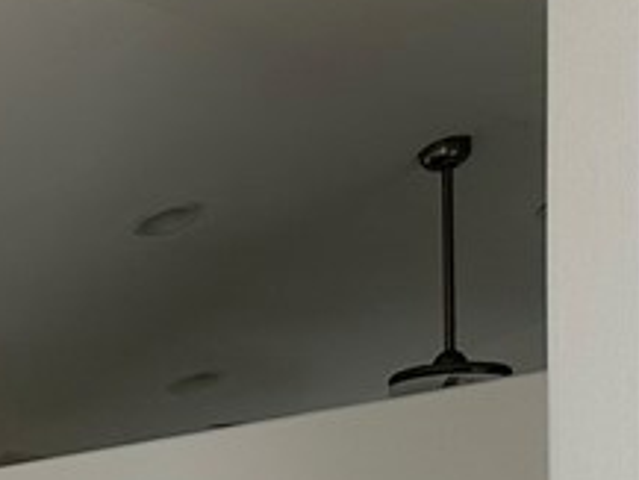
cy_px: 851
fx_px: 2087
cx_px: -866
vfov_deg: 12.1
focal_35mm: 113
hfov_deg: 13.3
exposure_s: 1/204
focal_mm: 6.86
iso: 64
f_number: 1.78
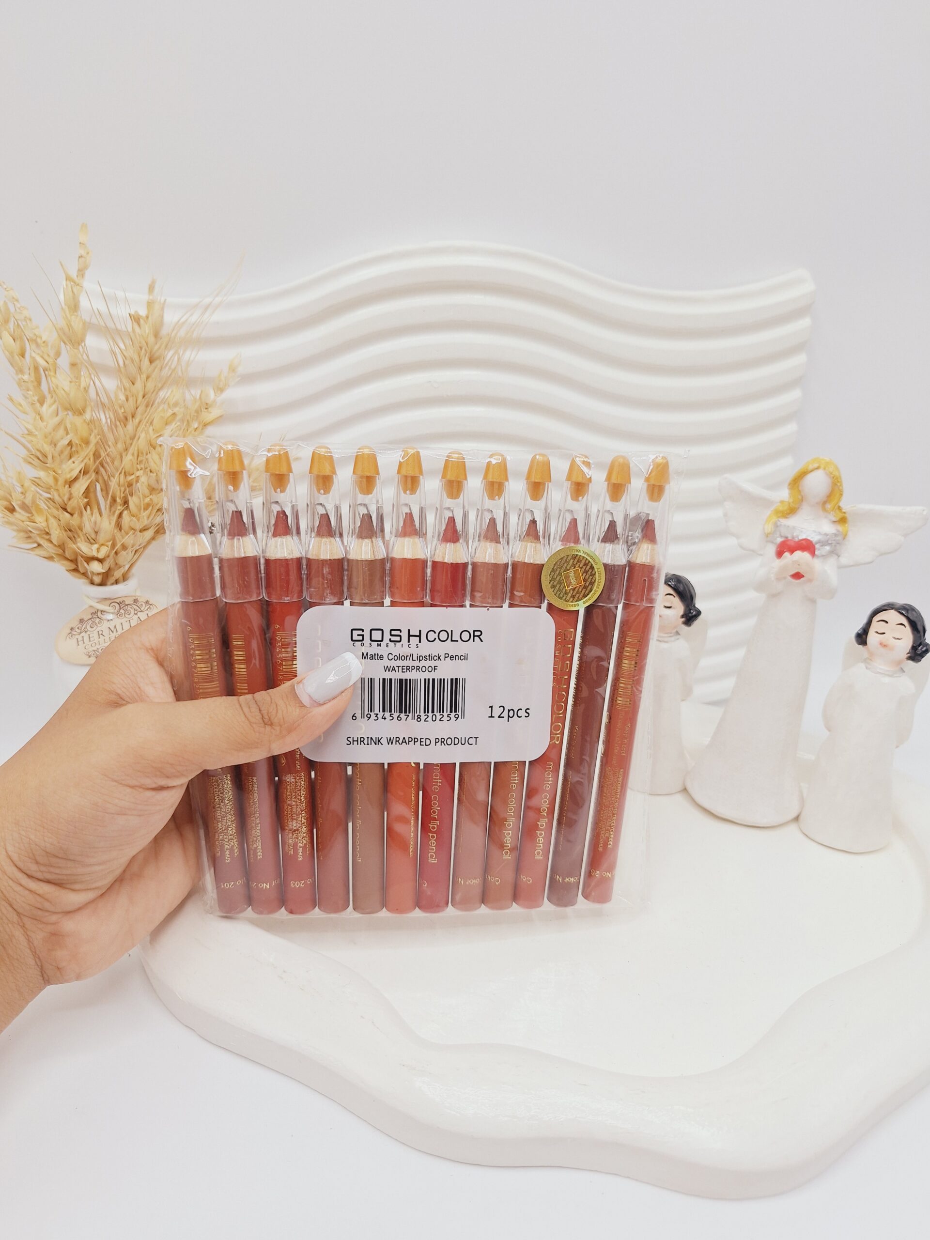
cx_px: 465
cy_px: 620
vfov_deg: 73.9
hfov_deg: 58.9
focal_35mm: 23
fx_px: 824
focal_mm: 5.54
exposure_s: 1/433
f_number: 1.8
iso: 40
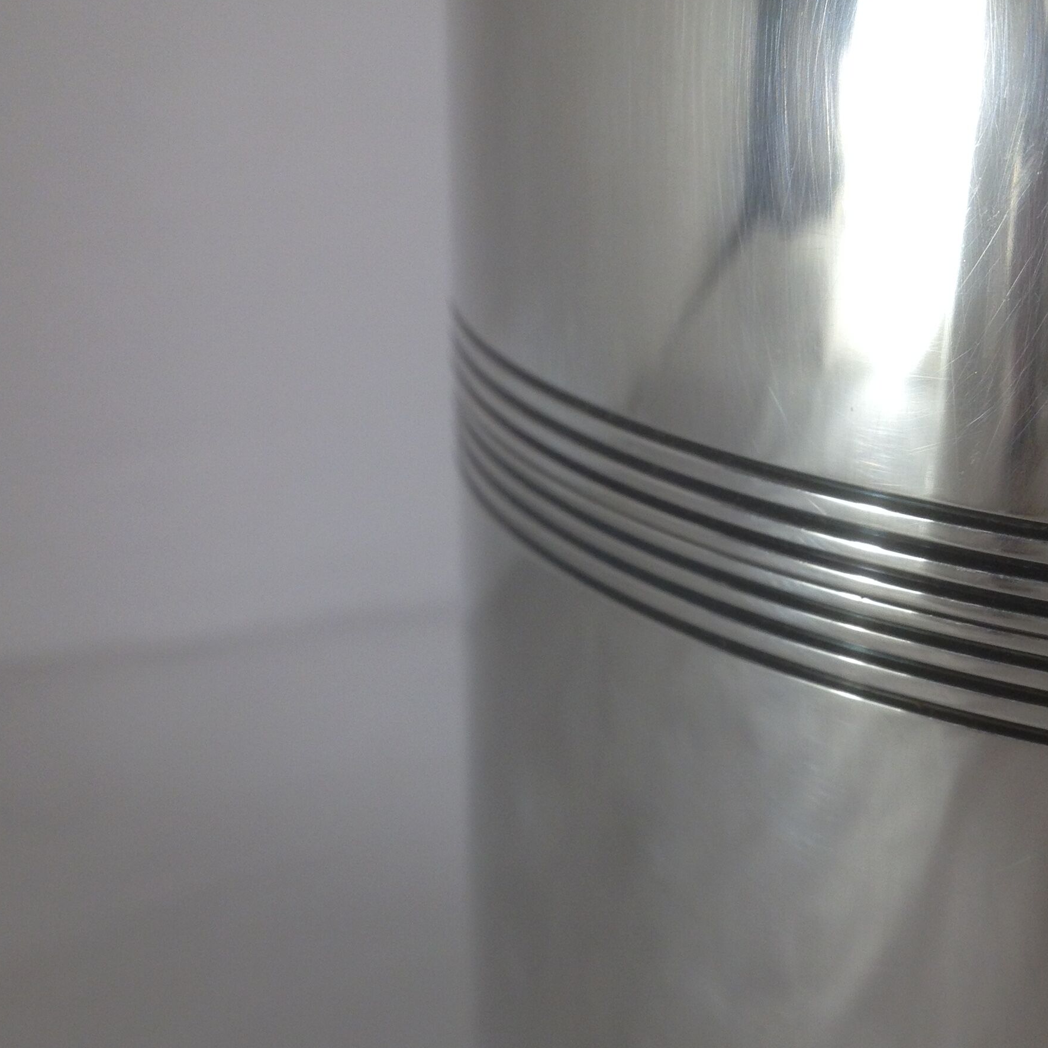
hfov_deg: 30.0
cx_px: 518
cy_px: 693
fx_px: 1952
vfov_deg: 29.8
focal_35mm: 57
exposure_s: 1/50
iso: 64
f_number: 2.4
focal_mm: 4.28
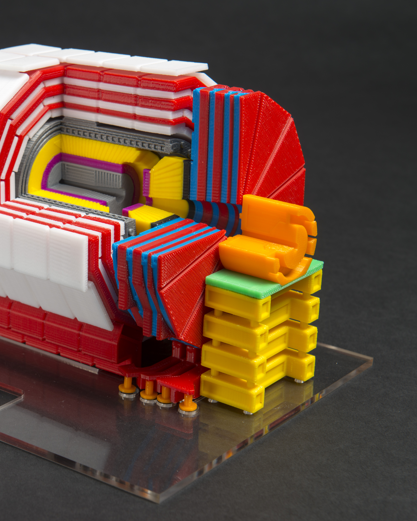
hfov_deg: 17.9
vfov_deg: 22.5
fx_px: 1311
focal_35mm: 85
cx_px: 70
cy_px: 261
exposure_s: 1/125
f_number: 10
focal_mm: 60
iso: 100
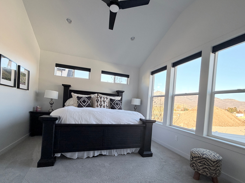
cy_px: 107
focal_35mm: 17
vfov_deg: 74.1
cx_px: 123
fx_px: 120
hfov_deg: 91.0
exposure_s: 1/121
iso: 125
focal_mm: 2.22
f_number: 2.2
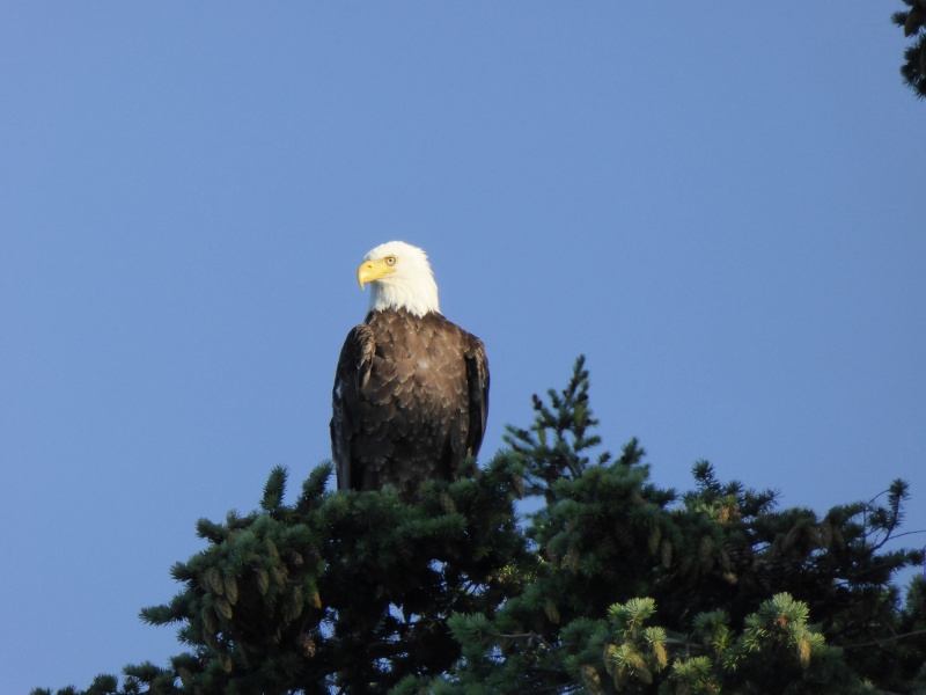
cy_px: 348
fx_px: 17816
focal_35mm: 666
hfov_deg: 3.0
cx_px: 463
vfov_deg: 2.2
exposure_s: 1/250
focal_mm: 107.5
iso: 200
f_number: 6.1
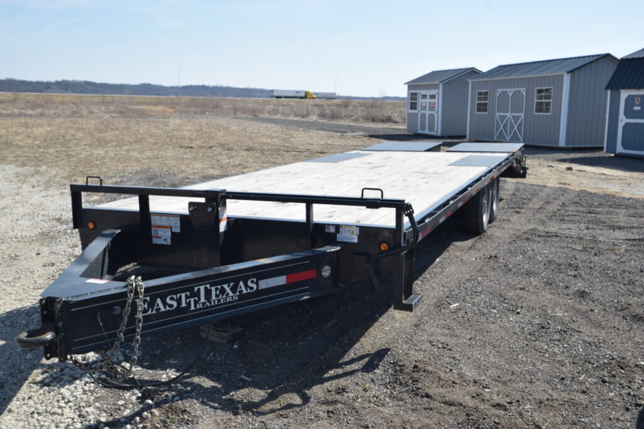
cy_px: 214
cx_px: 322
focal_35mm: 36
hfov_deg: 53.1
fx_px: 644
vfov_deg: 36.9
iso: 200
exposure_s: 1/320
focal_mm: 24
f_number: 9
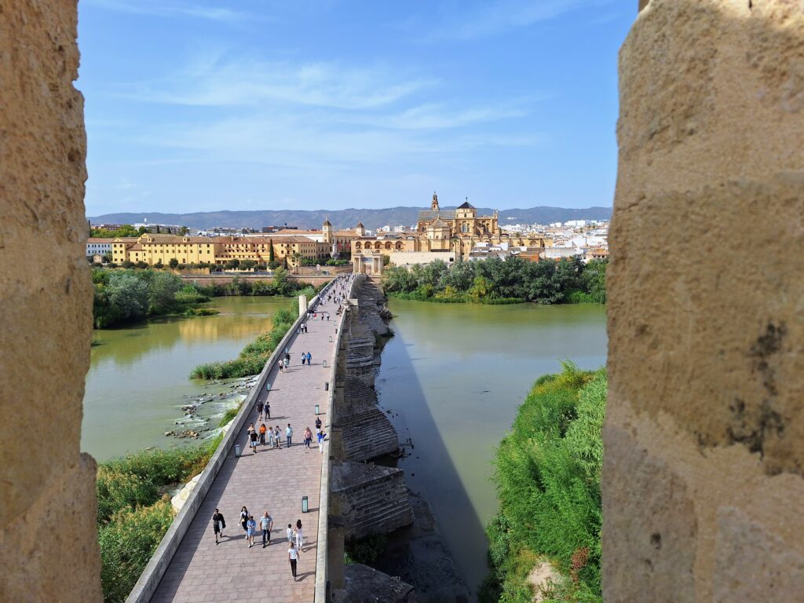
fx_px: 534
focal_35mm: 23
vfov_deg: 58.9
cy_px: 302
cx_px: 402
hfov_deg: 73.9
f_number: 1.8
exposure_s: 1/2660
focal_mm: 5.54
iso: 40
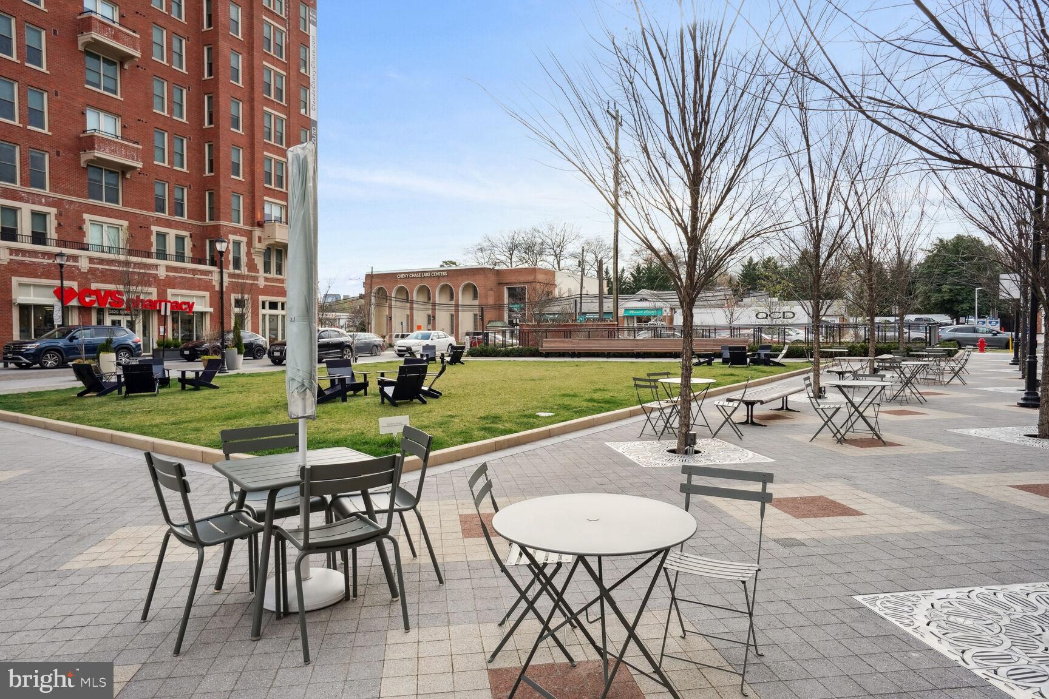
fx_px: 641
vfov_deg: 57.2
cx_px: 524
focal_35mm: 22
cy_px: 350
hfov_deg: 78.6
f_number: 10
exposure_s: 1/640
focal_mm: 22
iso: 800
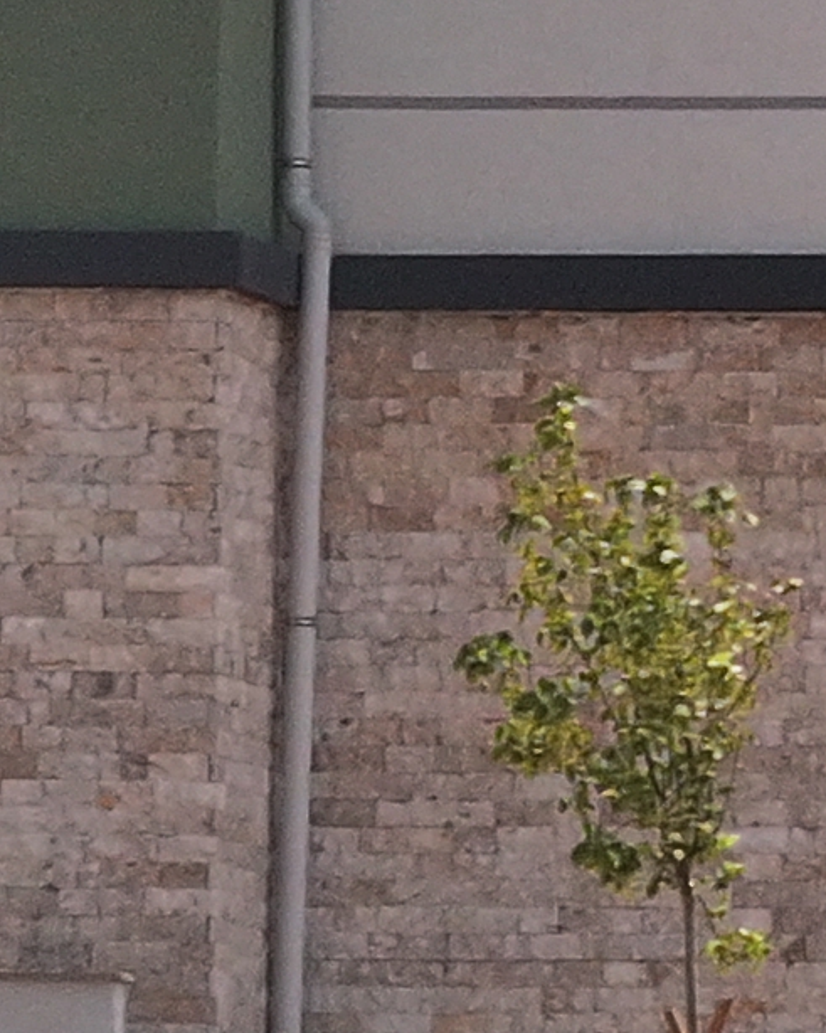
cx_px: 1719
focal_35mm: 1055
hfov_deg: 1.5
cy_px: -700
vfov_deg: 1.8
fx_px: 32247
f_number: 3.4
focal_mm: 30.71
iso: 100
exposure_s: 1/1000
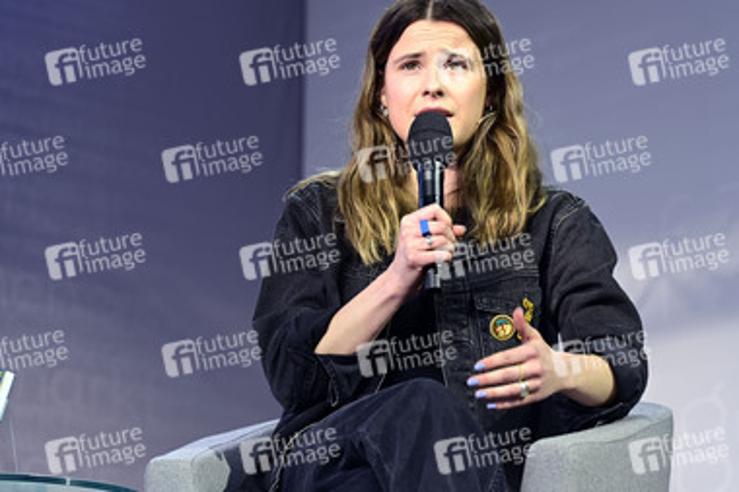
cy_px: 208
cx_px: 433
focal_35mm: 184
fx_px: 3775
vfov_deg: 7.5
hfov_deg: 11.2
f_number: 5
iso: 320
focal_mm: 155
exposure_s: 1/200
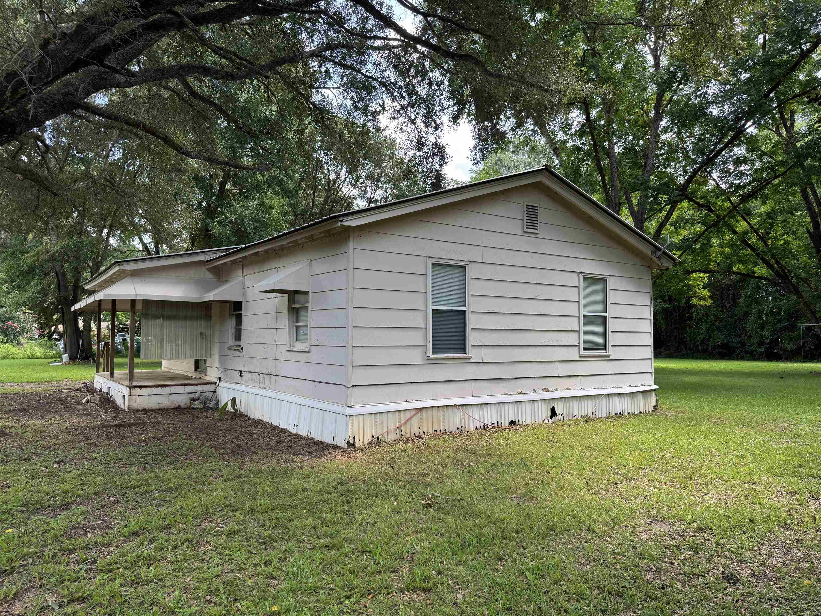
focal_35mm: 24
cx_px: 410
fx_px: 569
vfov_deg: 56.8
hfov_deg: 71.6
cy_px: 308
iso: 64
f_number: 1.78
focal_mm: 6.76
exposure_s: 1/217
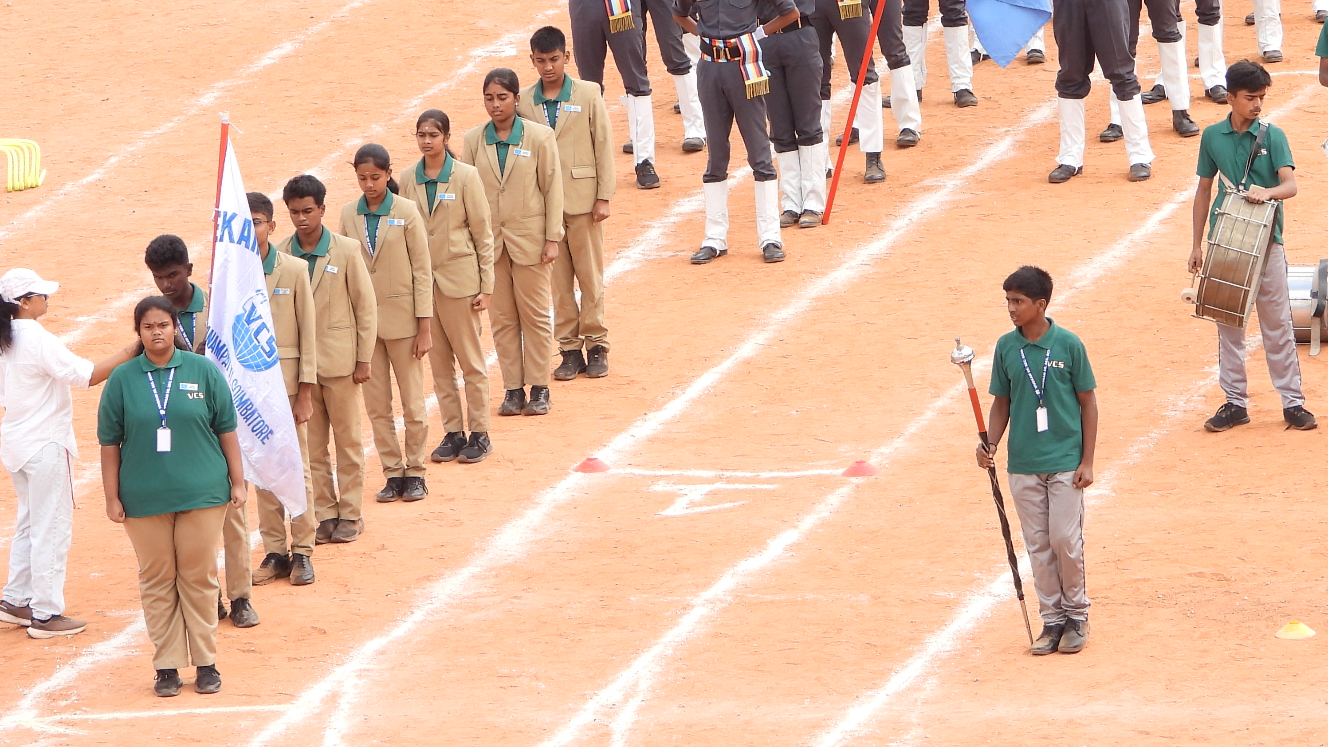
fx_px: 13874
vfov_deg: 3.1
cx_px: 881
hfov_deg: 5.5
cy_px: 55
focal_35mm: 394
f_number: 4.5
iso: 100
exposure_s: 1/250
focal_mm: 42.2
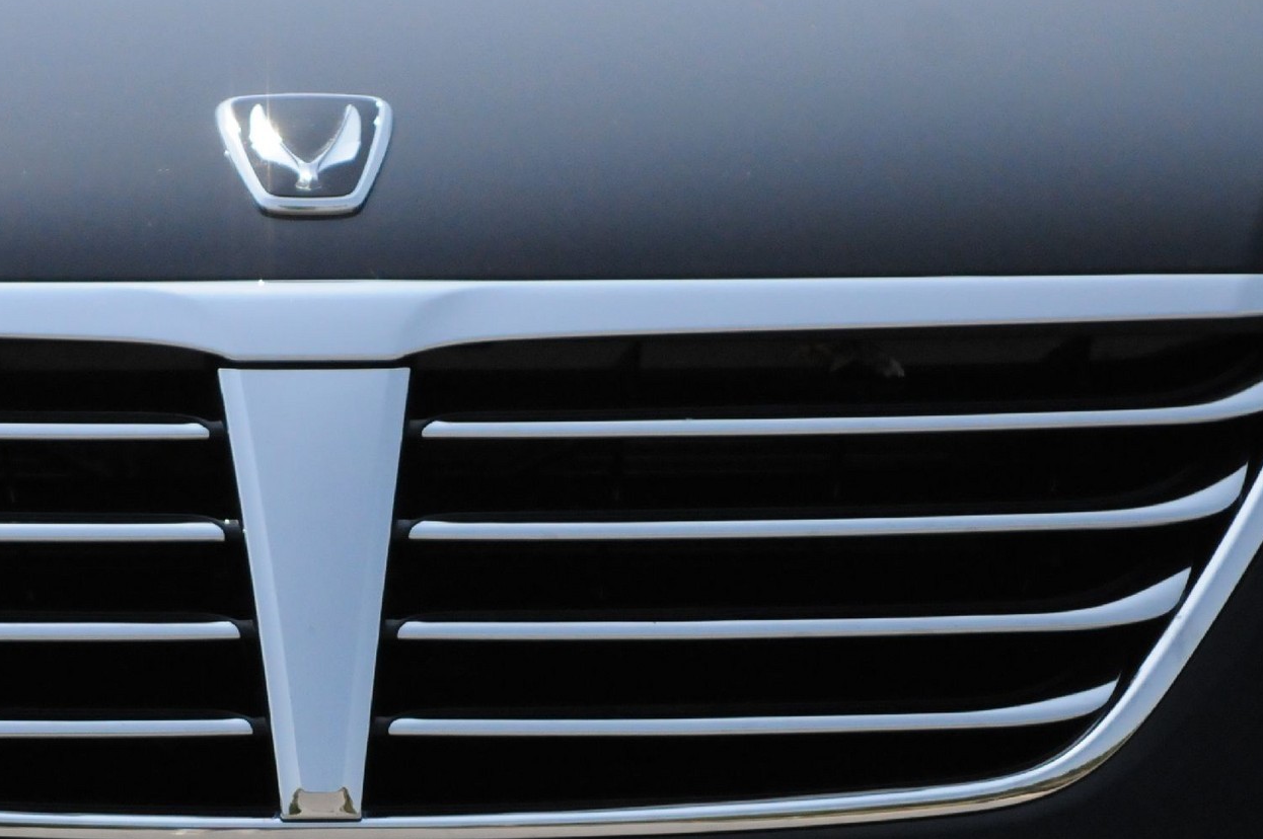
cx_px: 347
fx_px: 12231
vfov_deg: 3.9
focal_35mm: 349
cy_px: 442
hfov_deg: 5.9
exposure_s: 1/8000
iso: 2000
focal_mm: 116
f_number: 5.6
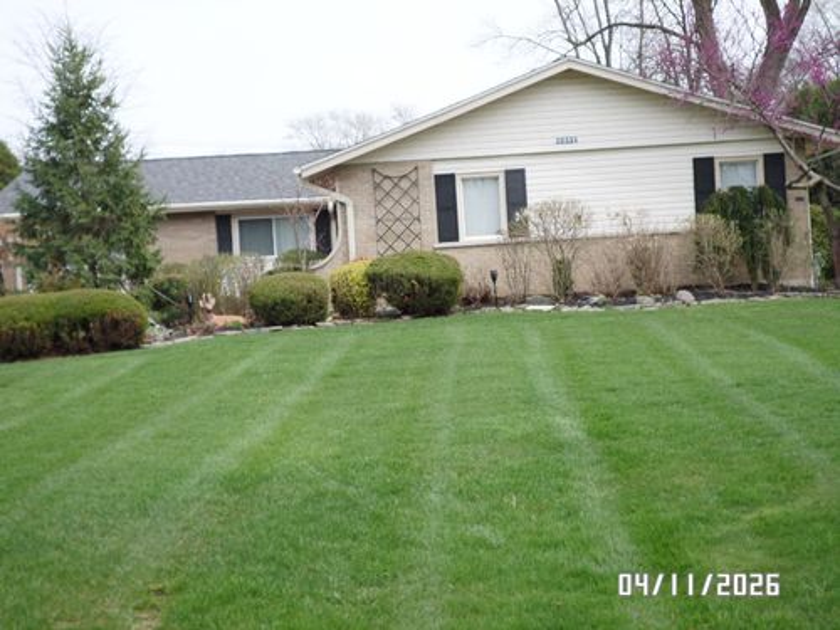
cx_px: 420
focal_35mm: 54
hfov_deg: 35.5
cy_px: 315
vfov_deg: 27.0
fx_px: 1310
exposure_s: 1/500
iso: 80
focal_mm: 9.7
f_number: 3.6
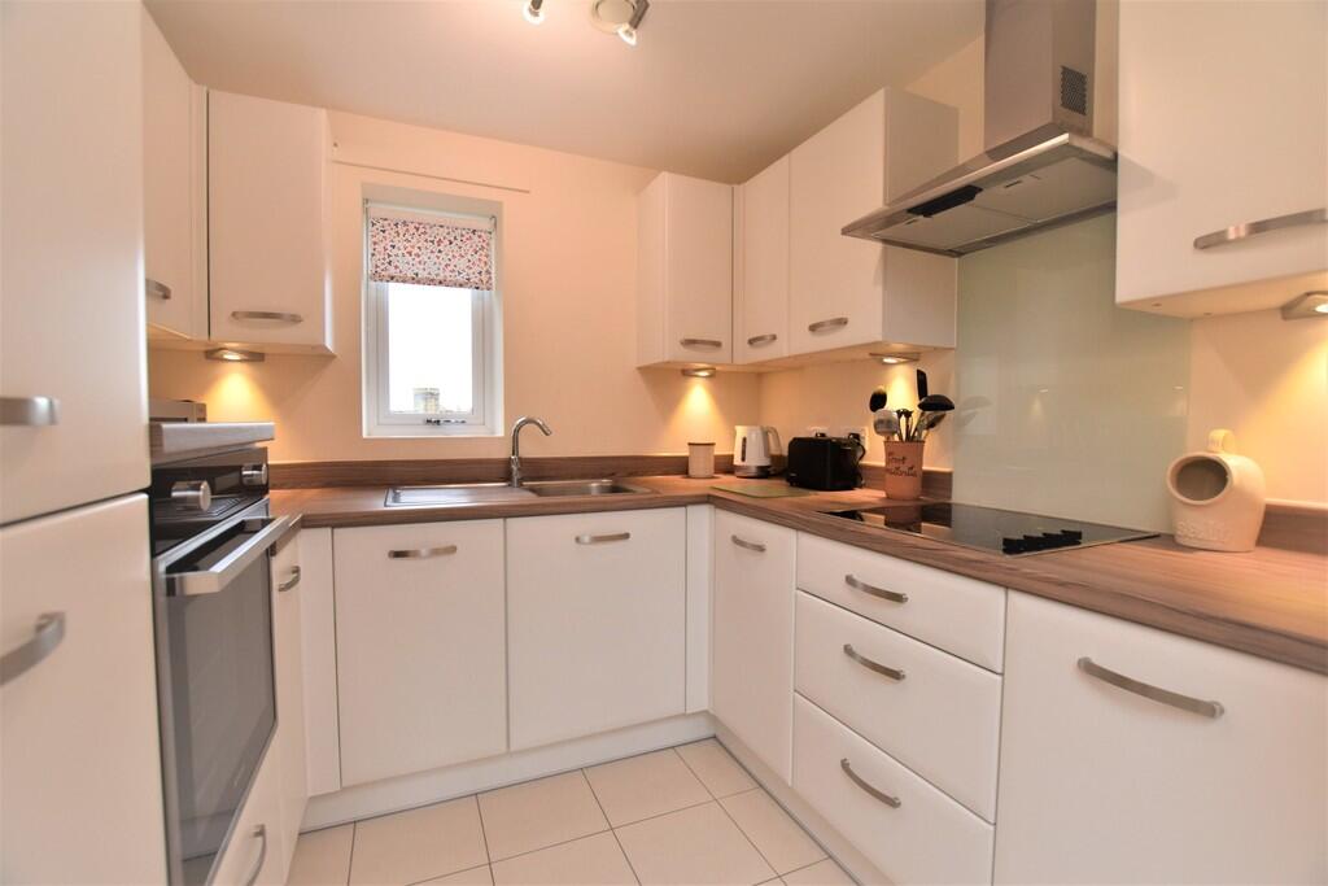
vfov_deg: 77.3
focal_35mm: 15
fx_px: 553
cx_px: 664
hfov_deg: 100.4
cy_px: 443
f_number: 4.5
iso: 800
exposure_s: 1/200
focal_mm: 10
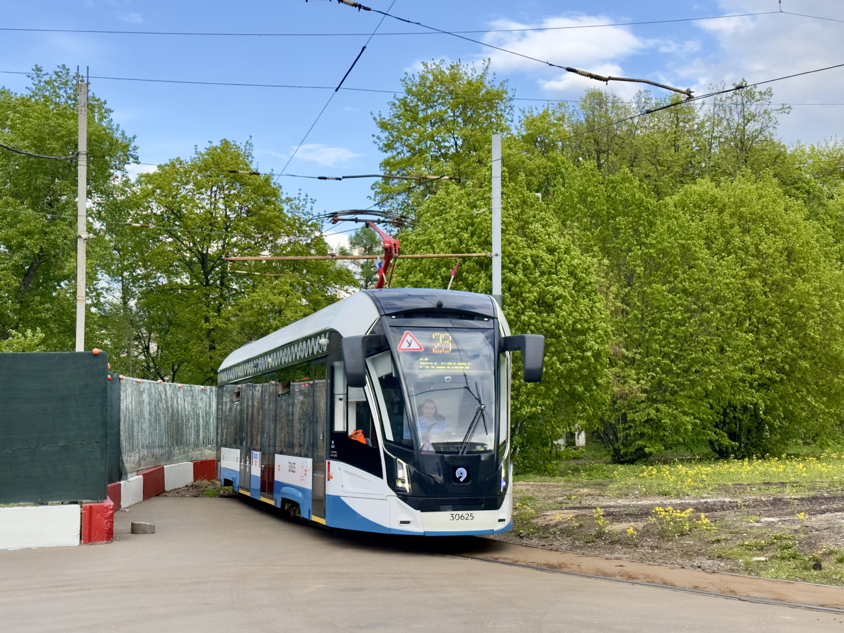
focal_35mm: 48
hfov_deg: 39.7
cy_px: 316
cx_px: 422
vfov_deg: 30.3
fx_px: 1170
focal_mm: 6.86
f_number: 1.78
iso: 64
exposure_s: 1/1073
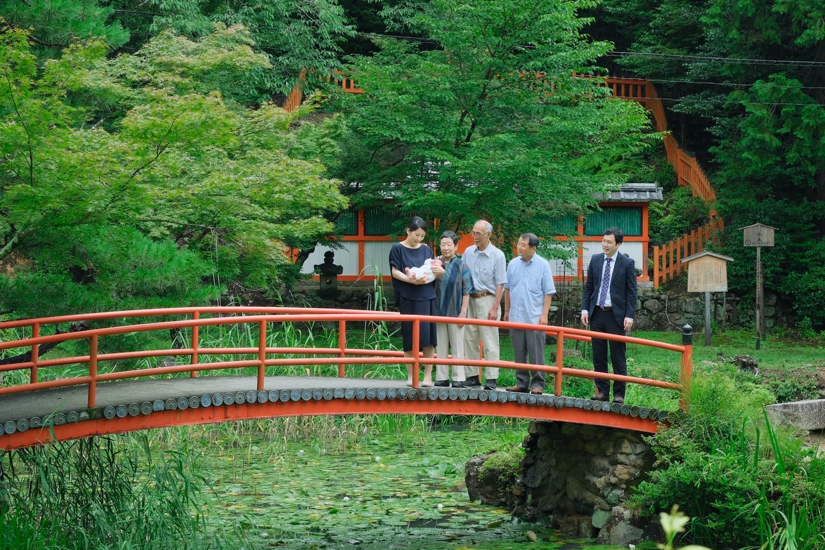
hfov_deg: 23.9
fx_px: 1948
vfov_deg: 16.1
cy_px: 275
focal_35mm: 85
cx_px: 412
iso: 800
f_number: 10
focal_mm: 56.5
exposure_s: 1/250
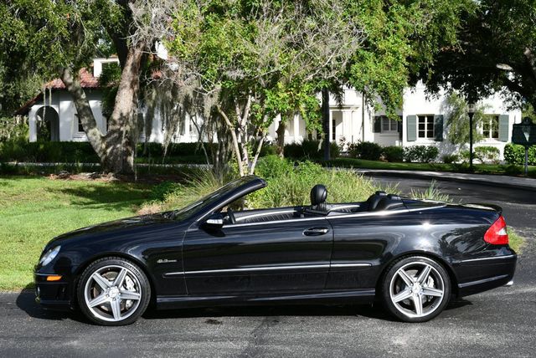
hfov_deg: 33.4
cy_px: 179
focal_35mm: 60
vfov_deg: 22.7
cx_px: 268
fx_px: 894
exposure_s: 1/250
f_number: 8
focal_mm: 30
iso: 110
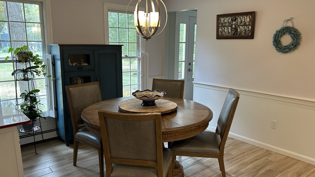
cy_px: 88
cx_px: 154
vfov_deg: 40.2
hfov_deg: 66.1
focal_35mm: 29
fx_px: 242
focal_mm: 5.7
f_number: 1.5
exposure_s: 1/120
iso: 125
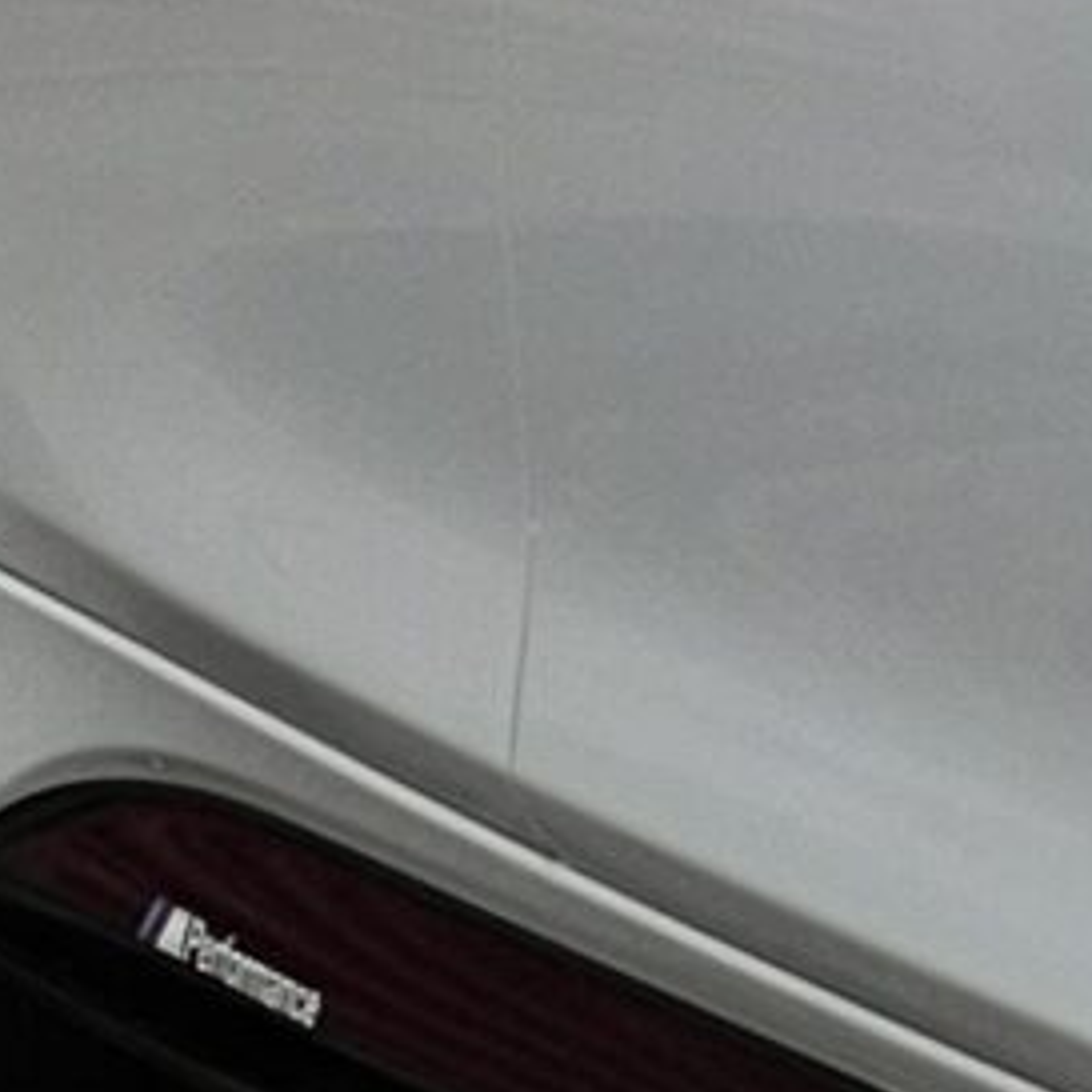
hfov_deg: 2.7
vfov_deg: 2.7
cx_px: 3432
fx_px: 22770
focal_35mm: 638
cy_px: -944
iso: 32
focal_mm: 9
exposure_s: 1/1220
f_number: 2.8
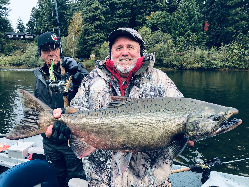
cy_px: 94
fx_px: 201
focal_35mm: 28
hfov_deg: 63.4
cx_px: 124
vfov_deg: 49.7
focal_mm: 3.99
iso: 20
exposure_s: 1/294
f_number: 1.8
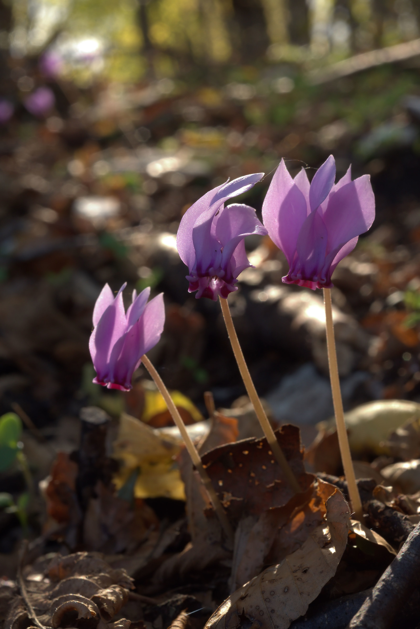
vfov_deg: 36.2
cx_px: 210
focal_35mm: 55
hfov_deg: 24.6
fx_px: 962
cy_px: 314
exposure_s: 1/50
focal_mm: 55
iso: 640
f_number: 16
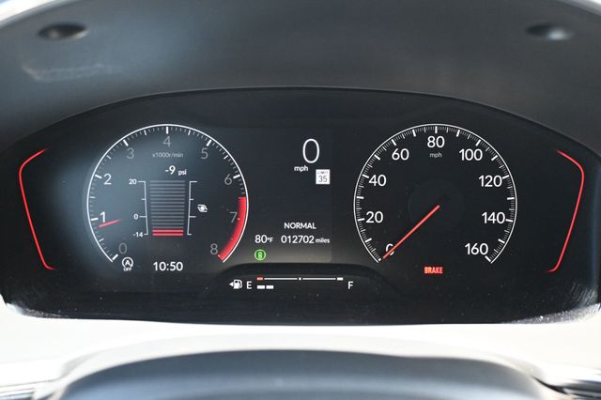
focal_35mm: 32
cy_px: 200
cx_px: 300
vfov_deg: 40.8
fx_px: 538
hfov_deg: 58.4
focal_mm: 21.5
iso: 2200
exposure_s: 1/125
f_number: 4
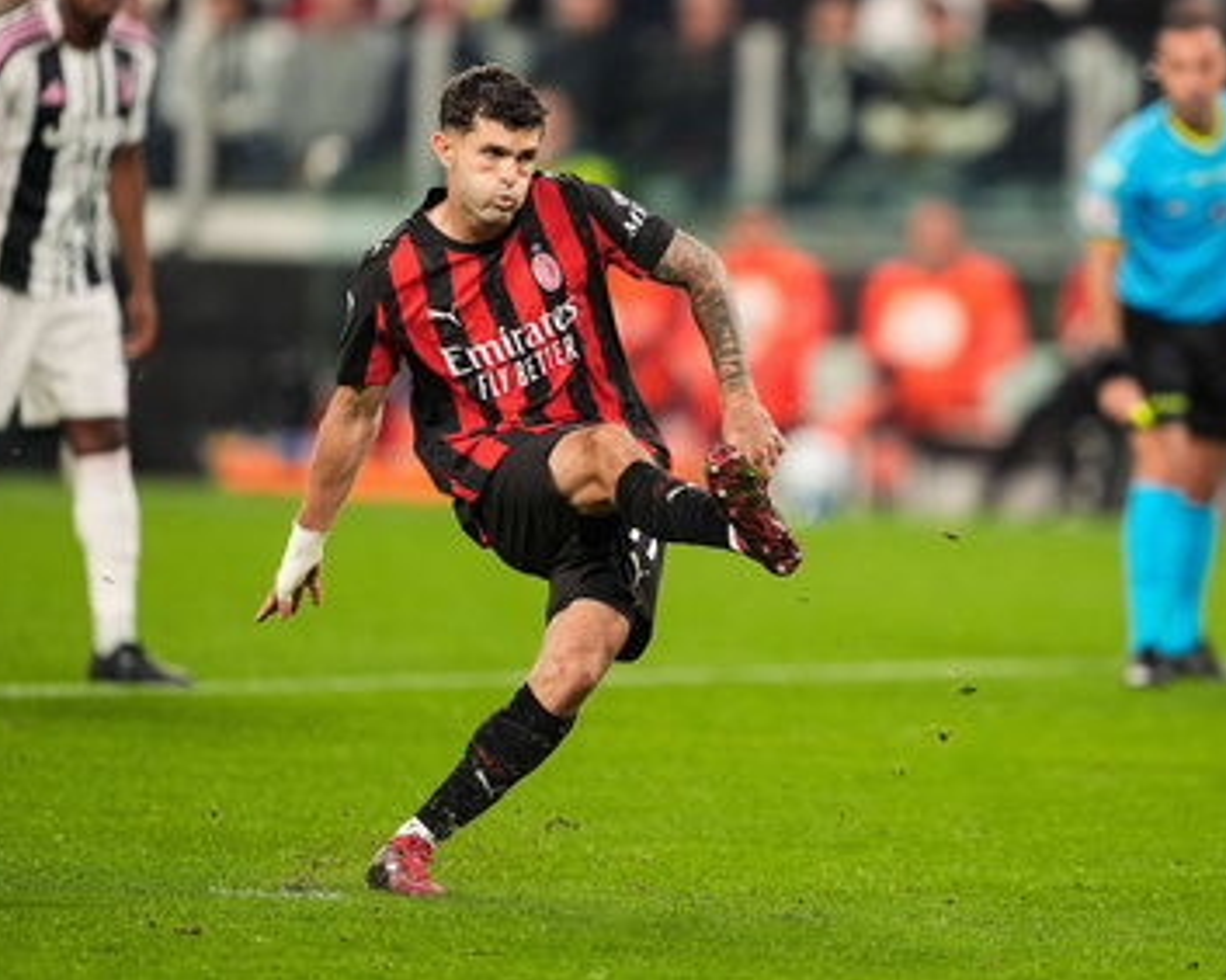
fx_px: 19764
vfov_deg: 2.8
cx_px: 781
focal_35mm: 545
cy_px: 394
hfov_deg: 3.6
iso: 2000
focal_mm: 400
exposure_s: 1/1250
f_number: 2.8
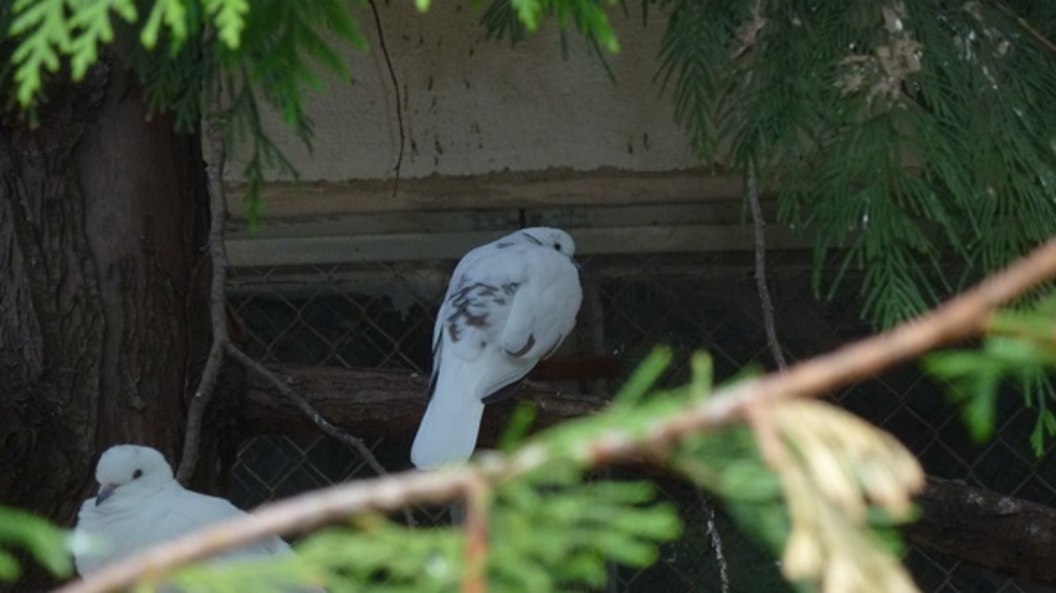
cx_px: 514
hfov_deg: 13.8
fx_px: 4366
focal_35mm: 156
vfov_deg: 7.8
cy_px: 278
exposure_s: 1/60
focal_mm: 23.4
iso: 250
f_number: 5.2
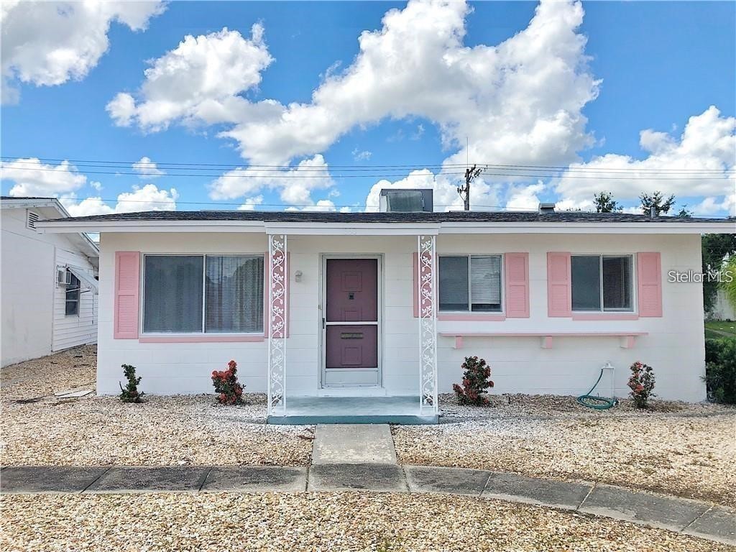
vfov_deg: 49.7
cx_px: 368
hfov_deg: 63.4
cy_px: 276
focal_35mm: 28
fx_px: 595
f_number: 1.8
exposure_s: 1/3003
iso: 25
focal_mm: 3.99
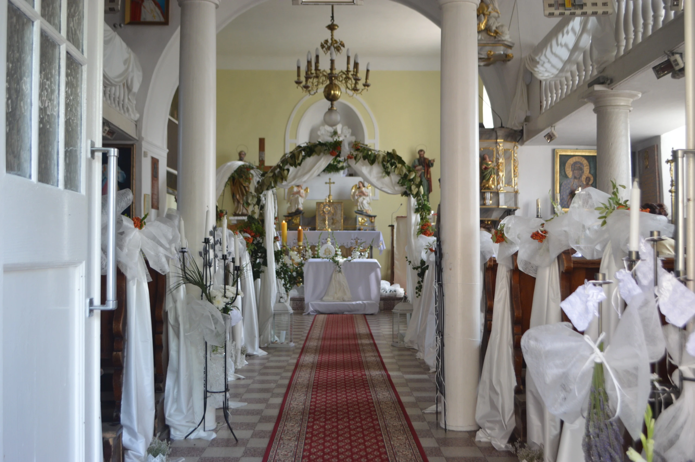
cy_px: 231
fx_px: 752
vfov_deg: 34.1
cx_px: 348
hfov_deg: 49.6
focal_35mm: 39
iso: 400
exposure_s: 1/50
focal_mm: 26
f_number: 4.2
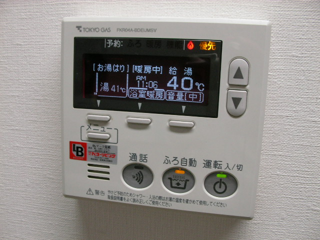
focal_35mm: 38
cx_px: 160
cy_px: 120
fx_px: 351
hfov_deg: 49.0
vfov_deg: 37.7
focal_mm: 5.8
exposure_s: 1/20
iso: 100
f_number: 3.5
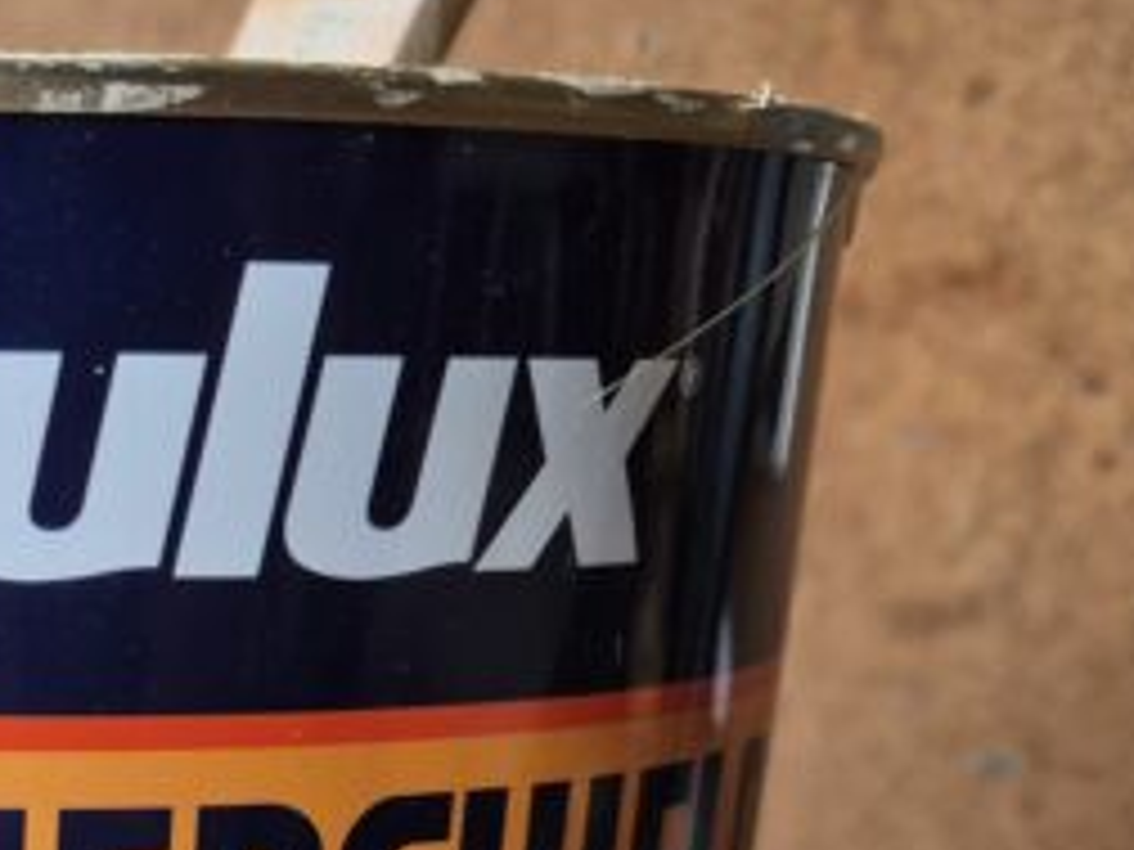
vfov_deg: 18.2
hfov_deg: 24.4
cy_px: 1223
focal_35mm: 73
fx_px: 2391
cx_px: -202
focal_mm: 5.4
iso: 125
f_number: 1.8
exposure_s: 1/100
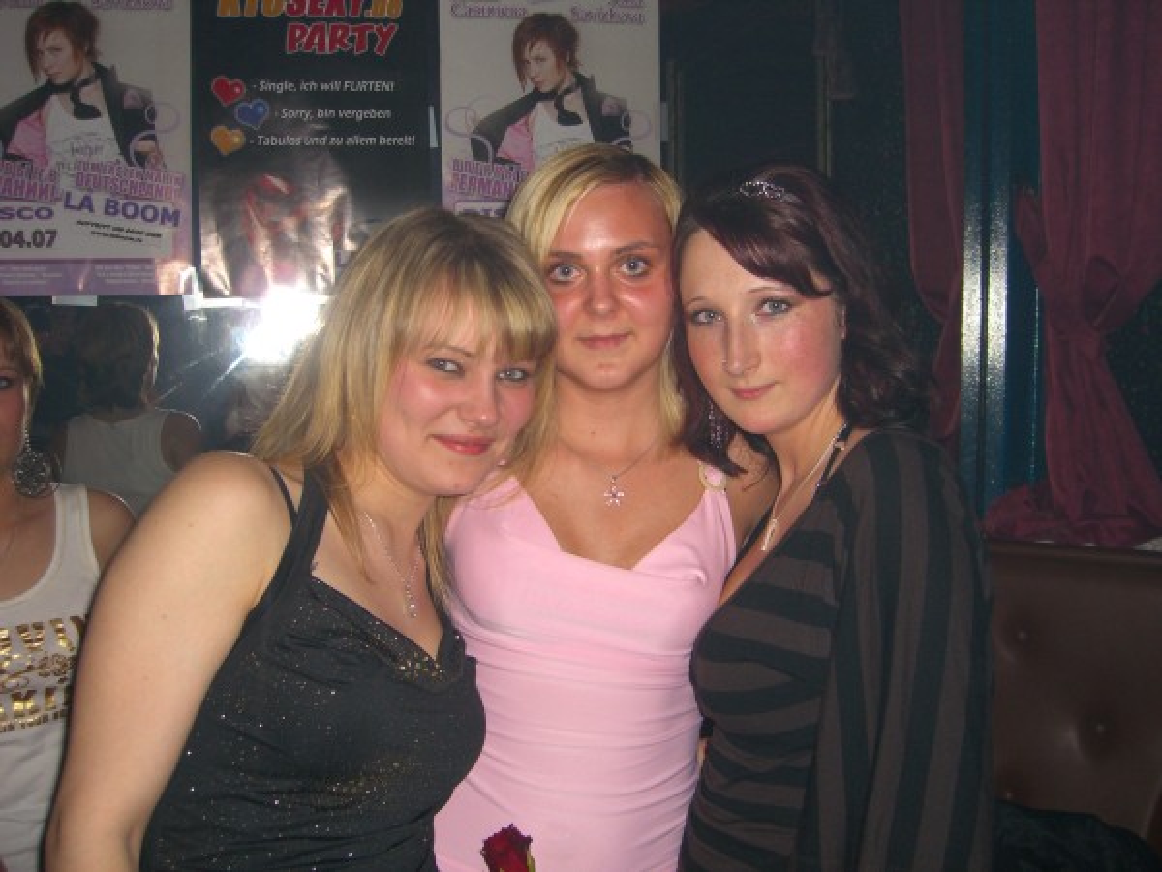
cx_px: 581
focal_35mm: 38
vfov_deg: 37.7
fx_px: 1276
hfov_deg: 49.0
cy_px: 436
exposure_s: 1/60
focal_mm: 7.9
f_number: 2.8
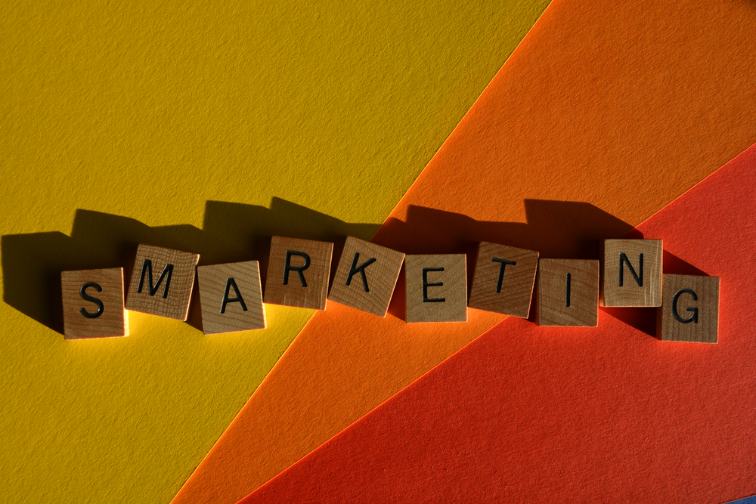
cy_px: 252
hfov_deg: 51.3
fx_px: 788
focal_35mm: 38
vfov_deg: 35.5
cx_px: 378
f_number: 8
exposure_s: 1/250
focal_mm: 25
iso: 160
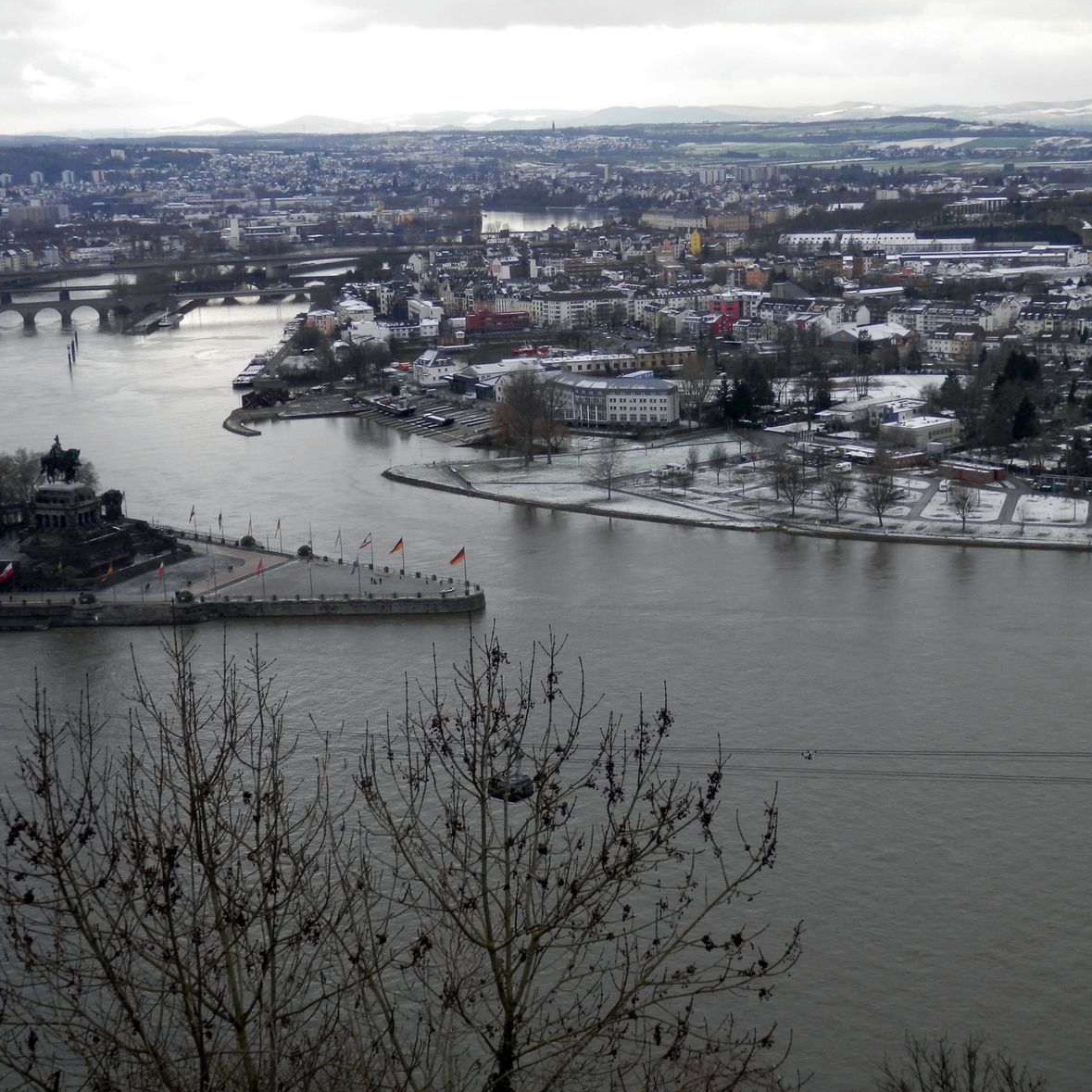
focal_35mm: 54
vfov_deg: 31.6
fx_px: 1927
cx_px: 556
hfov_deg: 31.6
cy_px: 546
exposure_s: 1/80
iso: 80
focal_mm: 8
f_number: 3.8
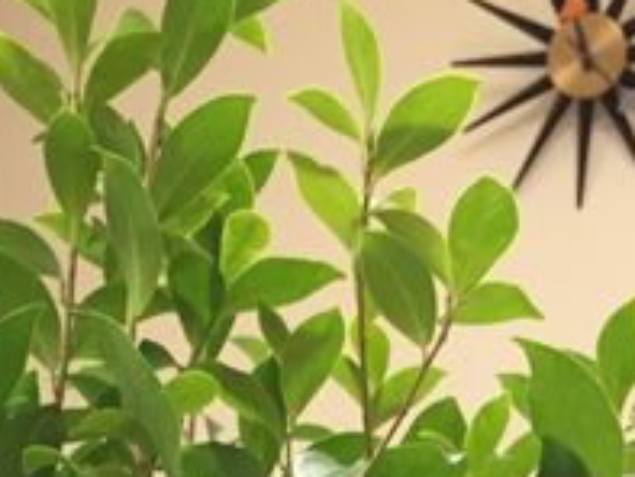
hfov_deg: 20.7
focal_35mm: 94
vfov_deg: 14.5
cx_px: 184
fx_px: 1725
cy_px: 754
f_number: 2.2
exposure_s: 1/15
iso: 320
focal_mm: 4.15
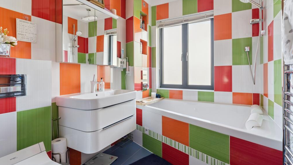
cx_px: 146
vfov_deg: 58.9
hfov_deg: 90.7
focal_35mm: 19
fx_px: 145
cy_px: 68
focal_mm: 17.6
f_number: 9
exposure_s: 1/8
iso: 250
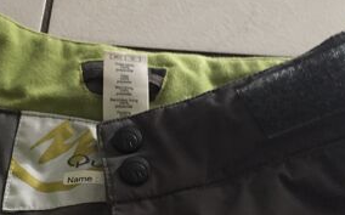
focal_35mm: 52
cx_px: 147
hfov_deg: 38.8
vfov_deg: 24.4
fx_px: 489
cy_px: 172
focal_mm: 4.15
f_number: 2.2
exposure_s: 1/17
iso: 500
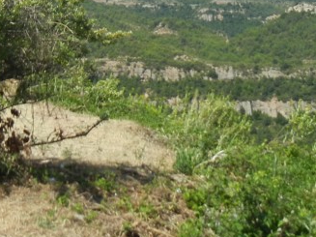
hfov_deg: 20.8
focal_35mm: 94
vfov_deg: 15.3
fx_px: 858
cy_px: -29
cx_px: 208
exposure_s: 1/369
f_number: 7
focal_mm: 5.4
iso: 160
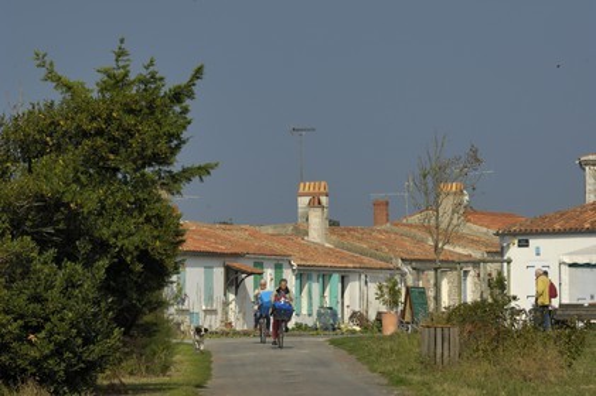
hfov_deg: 6.9
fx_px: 4963
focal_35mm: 300
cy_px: 198
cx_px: 298
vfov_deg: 4.6
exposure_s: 1/160
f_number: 11
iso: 100
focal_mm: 200
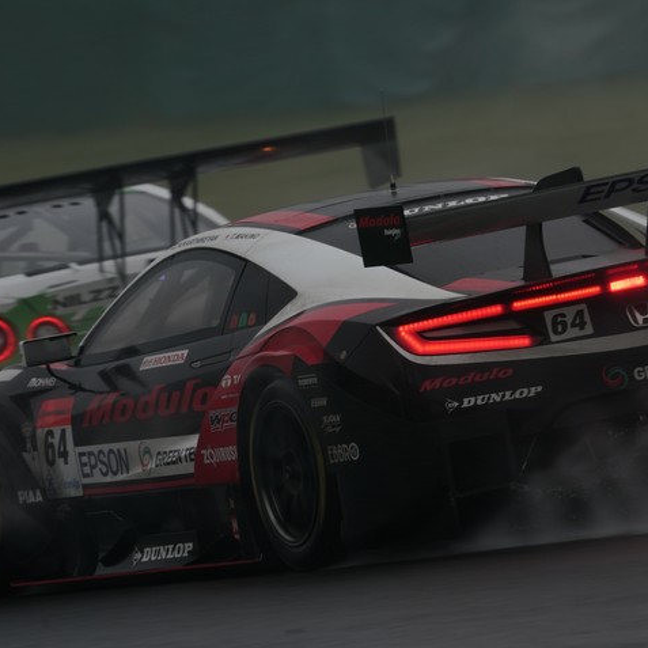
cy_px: 325
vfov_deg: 2.3
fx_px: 16287
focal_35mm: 769
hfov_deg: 2.3
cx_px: 443
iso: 800
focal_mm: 600
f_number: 9
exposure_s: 1/250
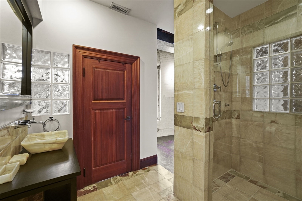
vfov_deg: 77.3
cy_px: 100
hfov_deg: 100.4
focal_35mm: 15
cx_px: 151
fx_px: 126
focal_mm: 10
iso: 500
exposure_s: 1/3
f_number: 6.3
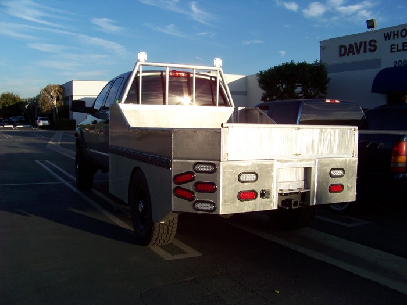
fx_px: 423
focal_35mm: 36
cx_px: 204
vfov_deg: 39.7
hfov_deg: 51.4
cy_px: 152
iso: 72
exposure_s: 1/400
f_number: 4
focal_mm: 5.85
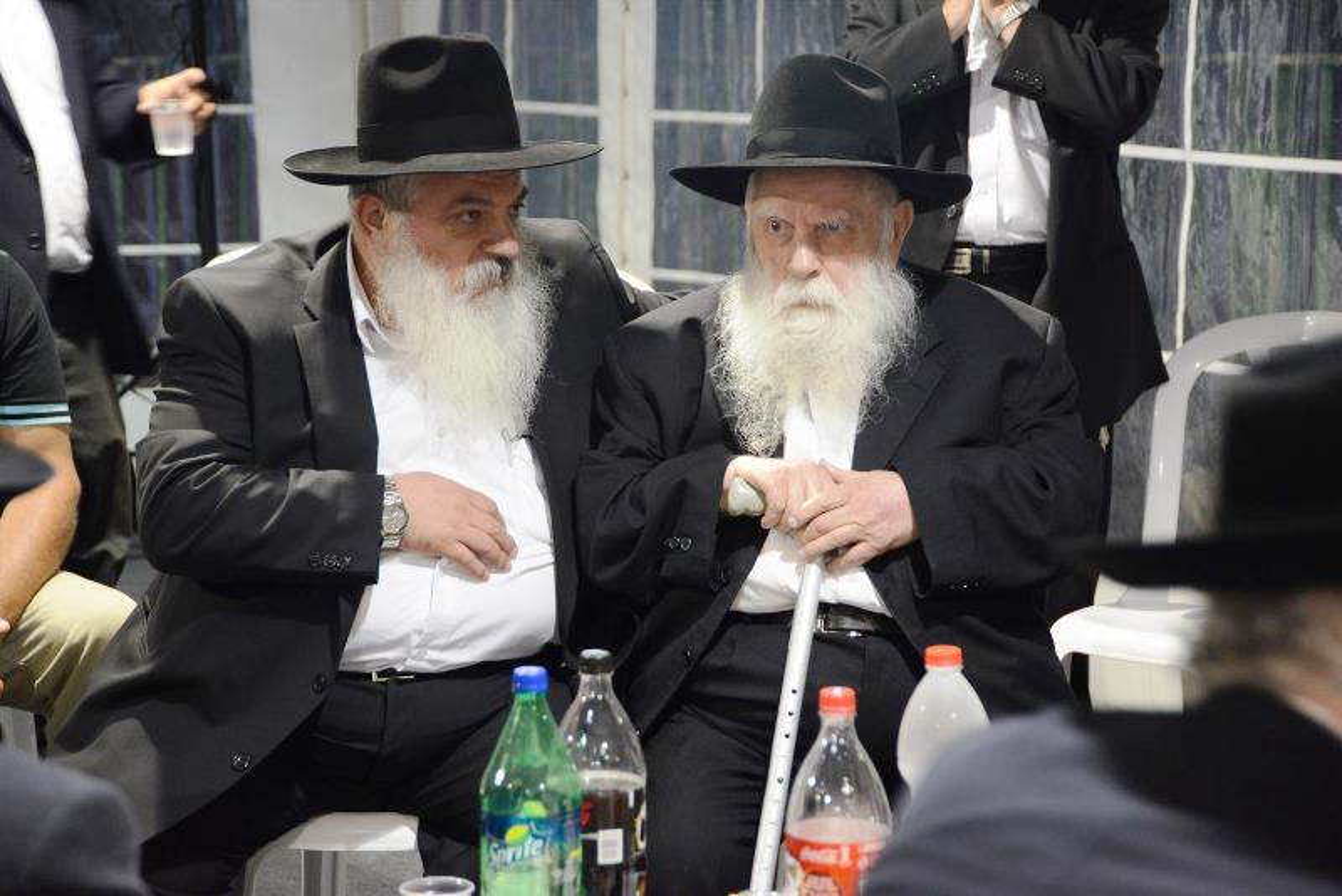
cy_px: 448
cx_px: 671
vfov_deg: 13.4
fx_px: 3803
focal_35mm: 102
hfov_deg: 20.0
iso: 3200
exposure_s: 1/40
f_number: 5.6
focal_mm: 102
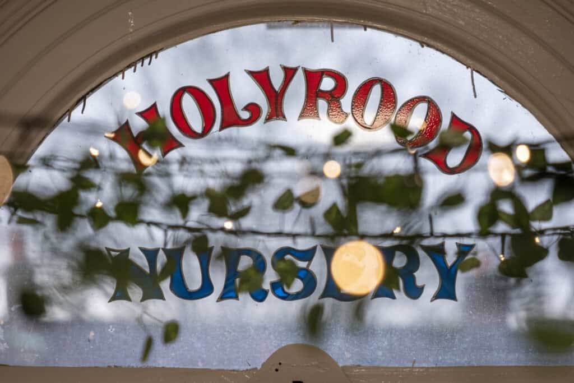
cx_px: 287
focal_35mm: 272
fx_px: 4337
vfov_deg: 5.1
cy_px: 192
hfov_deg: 7.6
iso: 400
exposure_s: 1/50
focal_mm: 181.1
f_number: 5.6
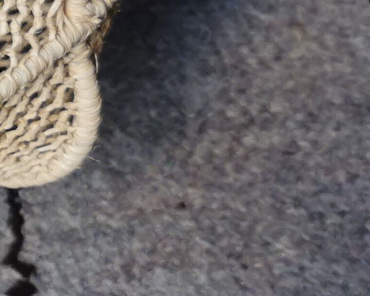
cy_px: -84
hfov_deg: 12.4
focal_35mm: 126
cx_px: -484
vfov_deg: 11.9
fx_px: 1379
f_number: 1.6
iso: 80
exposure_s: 1/120
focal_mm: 5.56
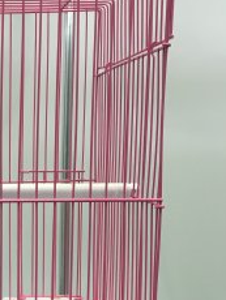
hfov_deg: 18.0
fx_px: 669
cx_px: -62
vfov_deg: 25.0
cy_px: 227
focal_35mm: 77
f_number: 2.2
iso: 32
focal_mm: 4.15
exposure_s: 1/33
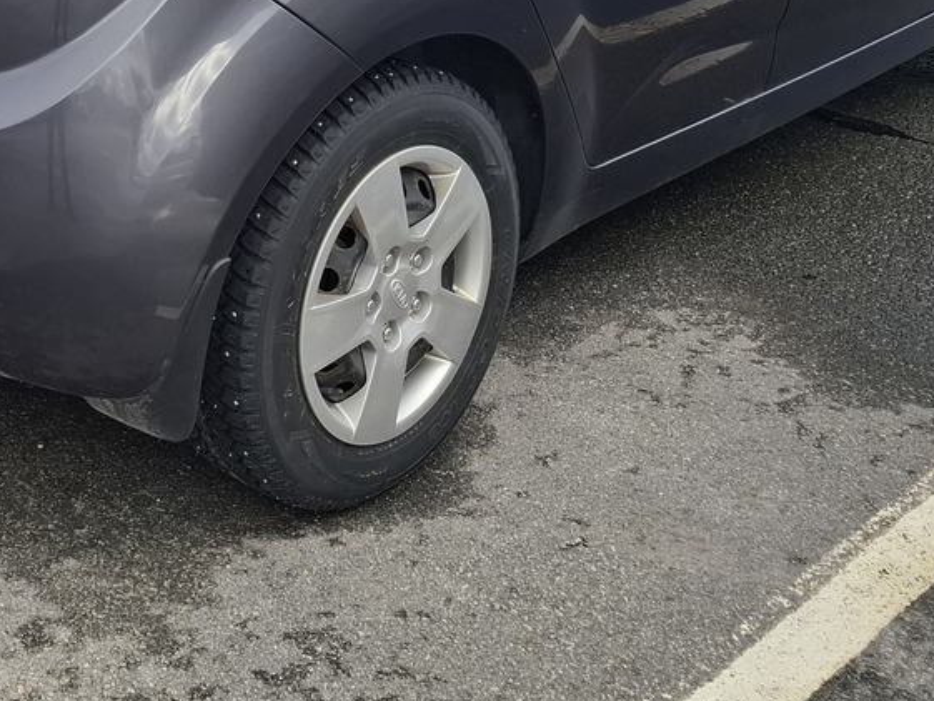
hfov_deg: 32.2
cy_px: -43
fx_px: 1592
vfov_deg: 23.5
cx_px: 260
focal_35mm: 59
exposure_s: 1/949
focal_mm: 5.54
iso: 50
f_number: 1.8
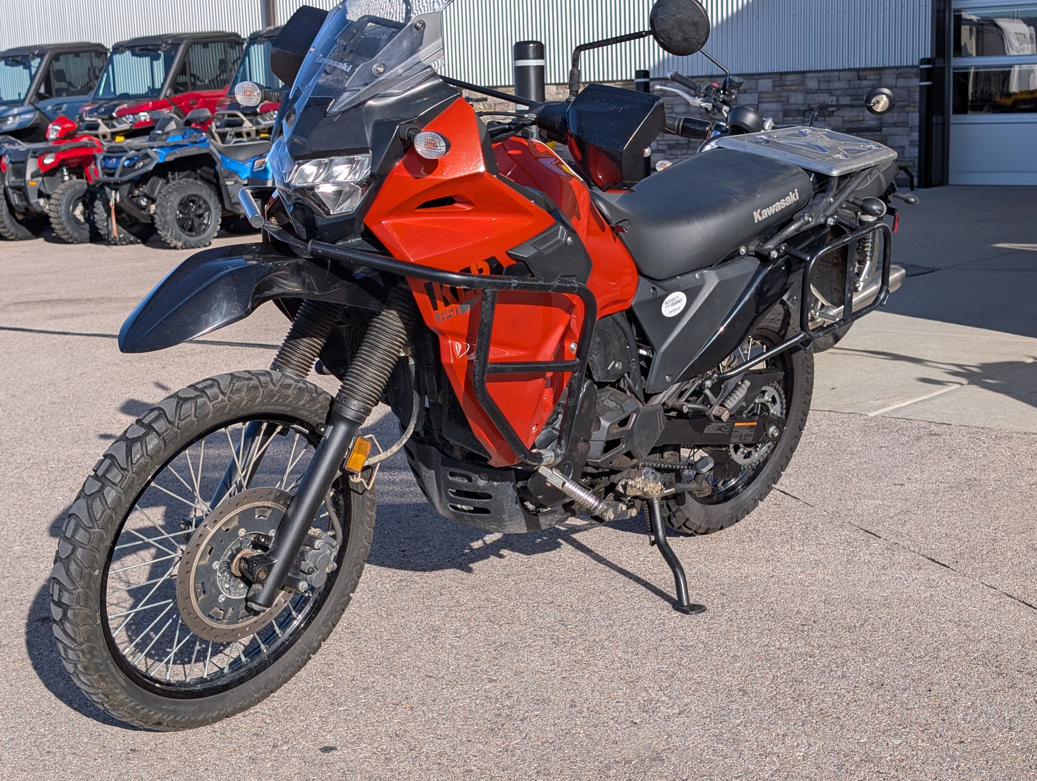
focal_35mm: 49
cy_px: 390
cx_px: 518
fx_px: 1470
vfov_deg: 29.7
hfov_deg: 38.9
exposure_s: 1/1399
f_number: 1.68
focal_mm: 6.9
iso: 20
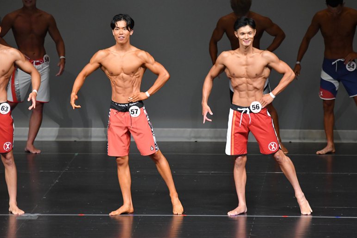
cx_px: 179
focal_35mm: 317
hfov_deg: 6.5
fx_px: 3143
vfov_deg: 4.3
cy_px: 119
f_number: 5.6
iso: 4000
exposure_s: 1/400
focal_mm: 210
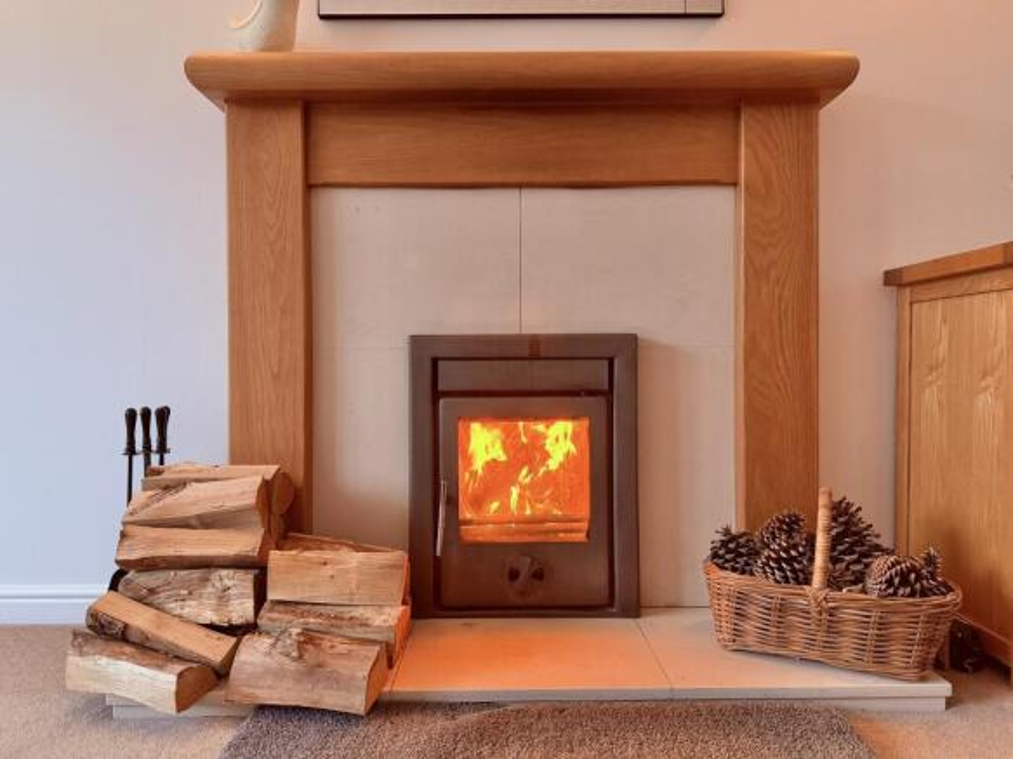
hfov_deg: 71.6
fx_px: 702
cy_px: 380
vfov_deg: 56.8
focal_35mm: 24
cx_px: 506
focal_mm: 6.76
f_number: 1.78
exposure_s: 1/50
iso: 400
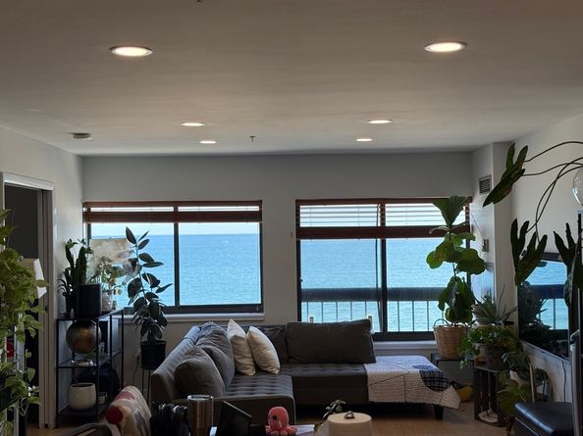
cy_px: 218
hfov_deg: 39.7
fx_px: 808
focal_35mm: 48
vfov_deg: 30.2
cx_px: 292
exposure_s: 1/506
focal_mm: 6.76
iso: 80
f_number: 1.78
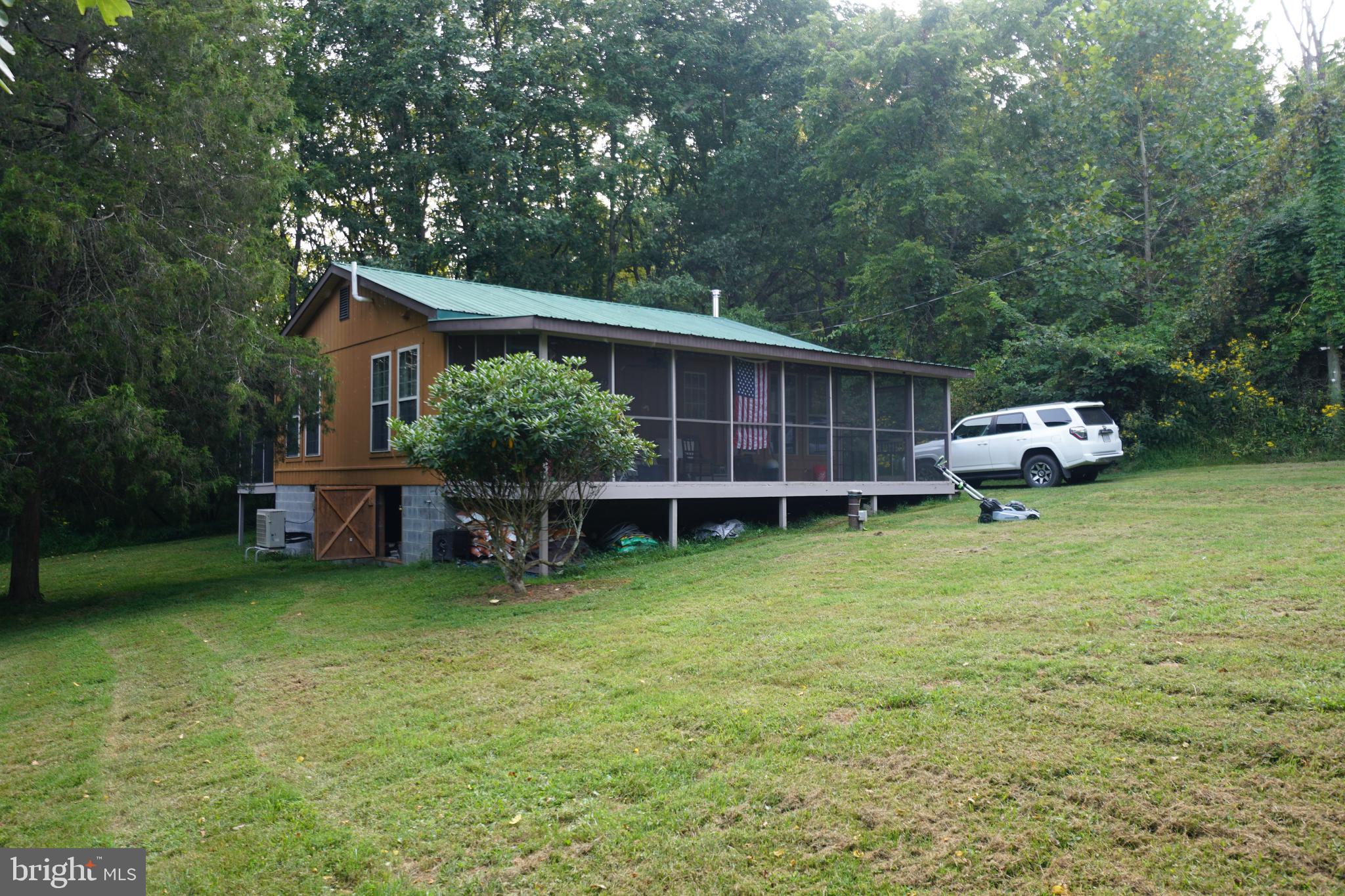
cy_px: 448
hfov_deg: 70.4
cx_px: 672
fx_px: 953
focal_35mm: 26
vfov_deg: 50.4
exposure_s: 1/60
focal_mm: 17
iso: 100
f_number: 4
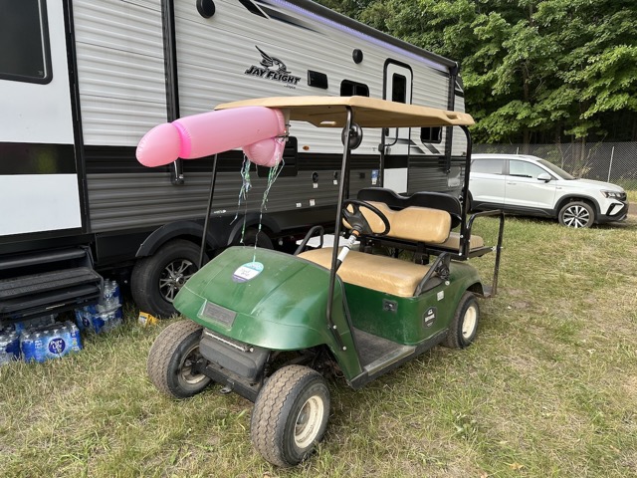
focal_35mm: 24
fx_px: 442
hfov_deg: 71.6
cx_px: 318
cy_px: 239
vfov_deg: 56.8
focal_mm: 6.86
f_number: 1.78
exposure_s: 1/129
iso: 64
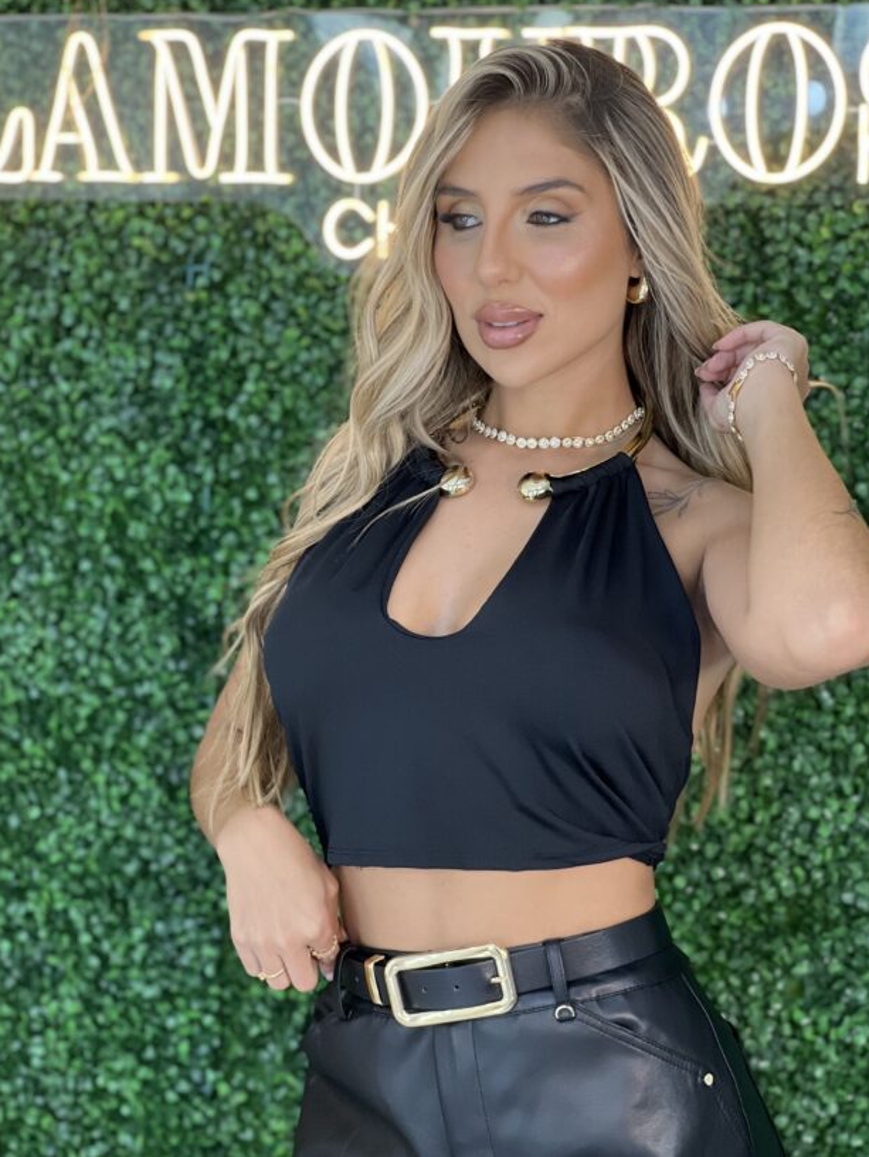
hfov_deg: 16.8
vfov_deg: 22.2
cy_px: 620
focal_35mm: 88
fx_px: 2942
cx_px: 471
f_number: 2.8
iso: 125
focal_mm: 9
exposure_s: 1/120
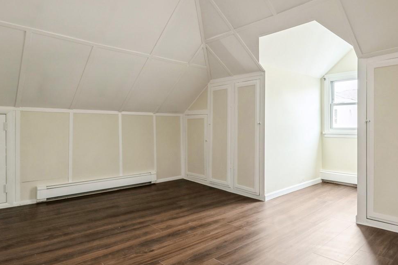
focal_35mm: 23
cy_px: 125
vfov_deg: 55.1
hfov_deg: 75.5
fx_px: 254
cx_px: 233
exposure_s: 1/3
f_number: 11
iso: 400
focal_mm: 14
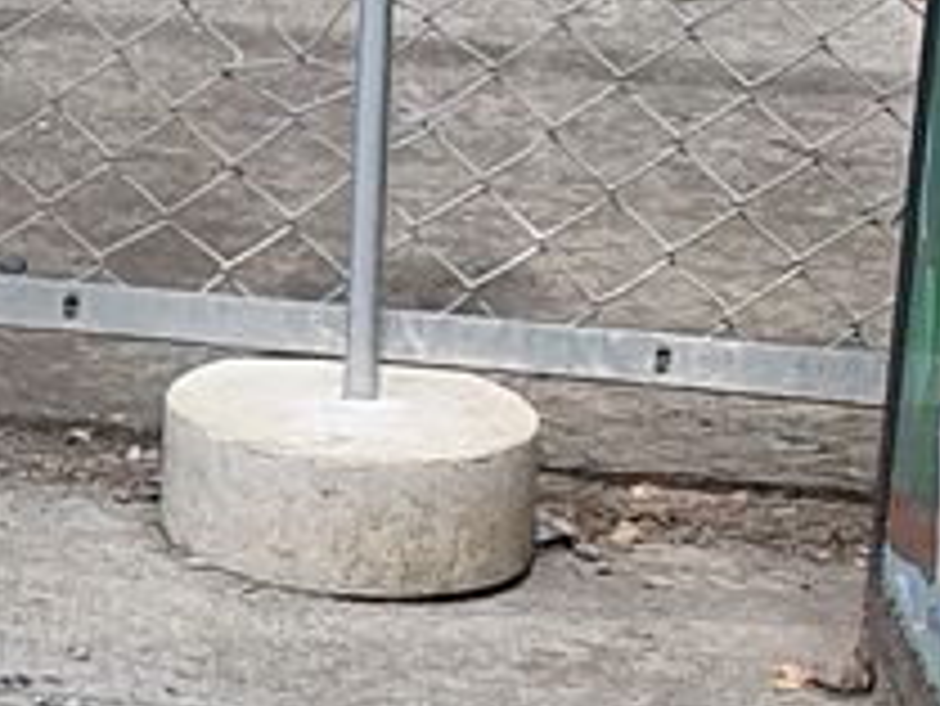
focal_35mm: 199
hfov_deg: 7.9
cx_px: -2276
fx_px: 5407
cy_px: -67
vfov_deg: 7.4
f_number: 2.4
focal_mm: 4.32
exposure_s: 1/876
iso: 50
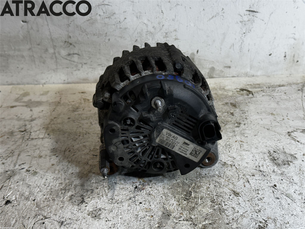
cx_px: 152
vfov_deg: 30.3
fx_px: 423
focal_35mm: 48
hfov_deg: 39.7
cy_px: 114
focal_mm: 6.86
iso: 64
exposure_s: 1/100
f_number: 1.78
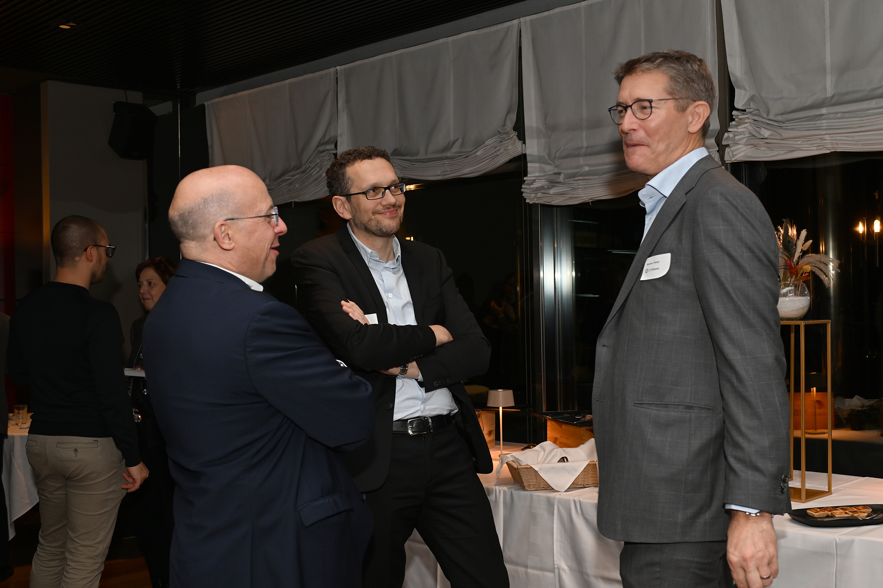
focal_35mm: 48
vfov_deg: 28.1
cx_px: 442
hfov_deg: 41.1
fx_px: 1177
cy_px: 294
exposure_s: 1/60
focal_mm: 48
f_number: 6.3
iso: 640
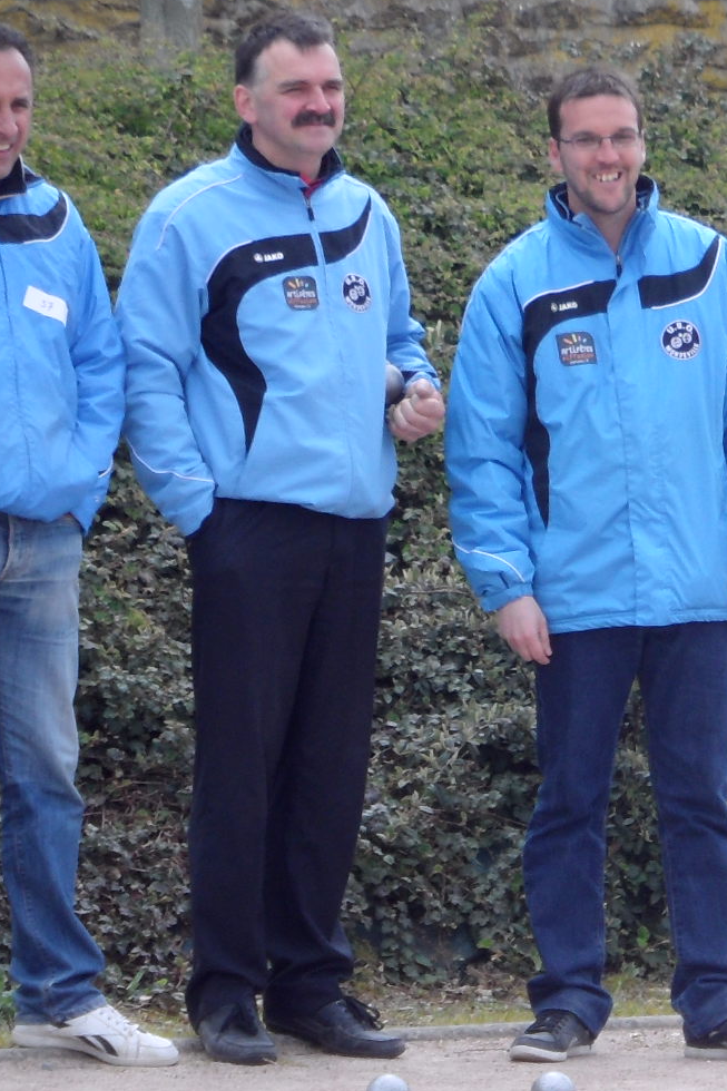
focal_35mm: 326
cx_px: 1023
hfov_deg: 4.2
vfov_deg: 6.3
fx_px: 9878
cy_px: 714
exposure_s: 1/250
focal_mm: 20
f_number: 4.4
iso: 80
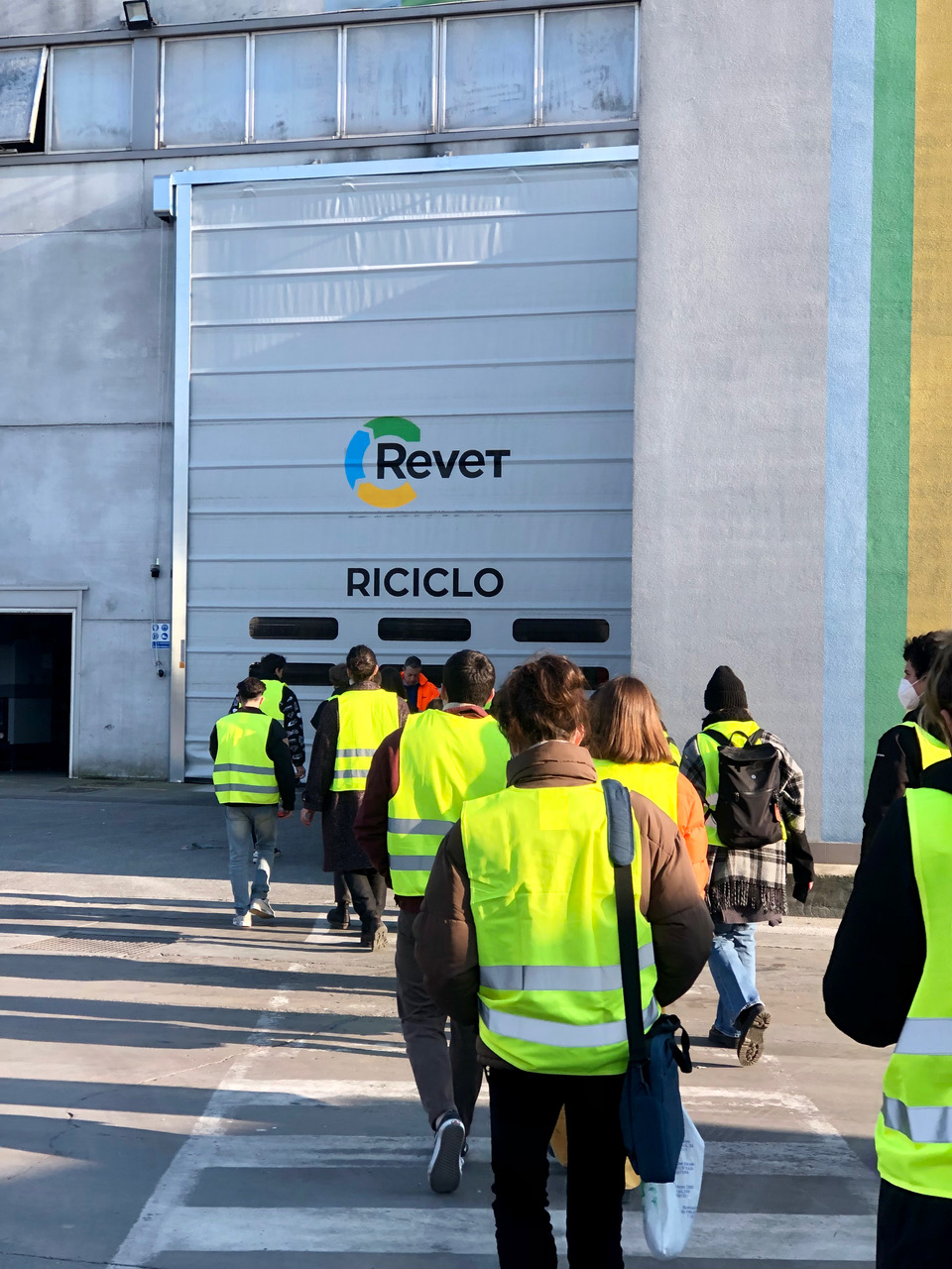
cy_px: 634
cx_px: 476
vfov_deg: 33.8
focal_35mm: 57
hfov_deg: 25.7
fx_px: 2090
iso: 20
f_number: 2.8
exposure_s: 1/233
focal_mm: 6.6
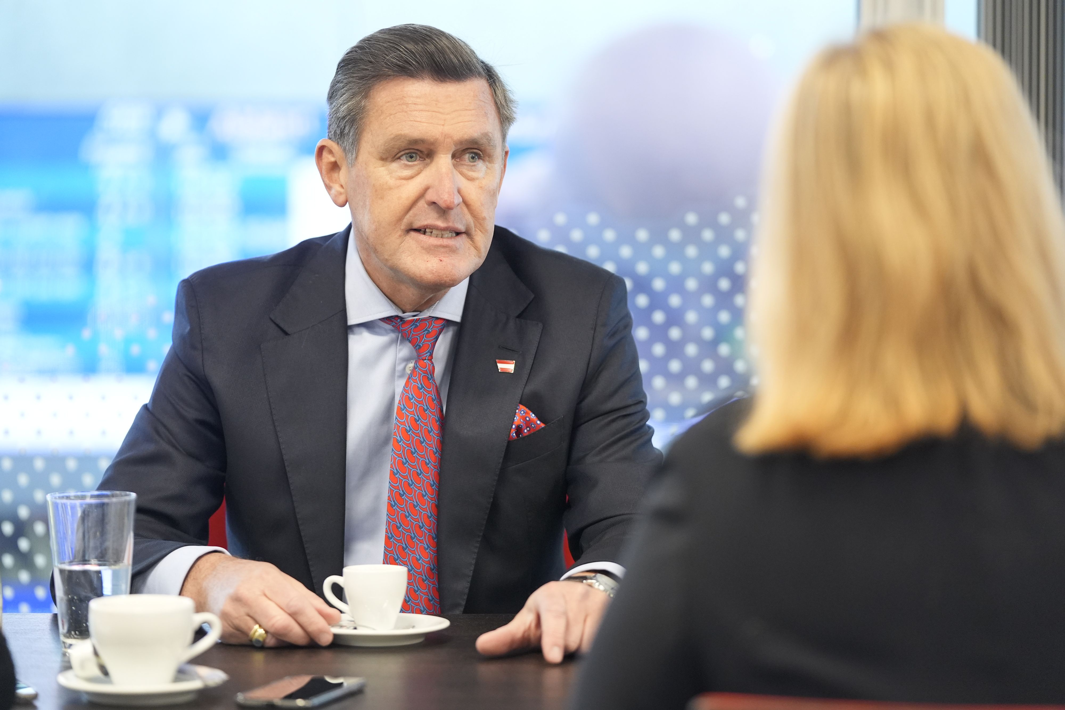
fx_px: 3313
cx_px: 532
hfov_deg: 18.3
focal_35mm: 112
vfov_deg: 12.2
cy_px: 355
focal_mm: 112
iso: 2500
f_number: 2.8
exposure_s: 1/200
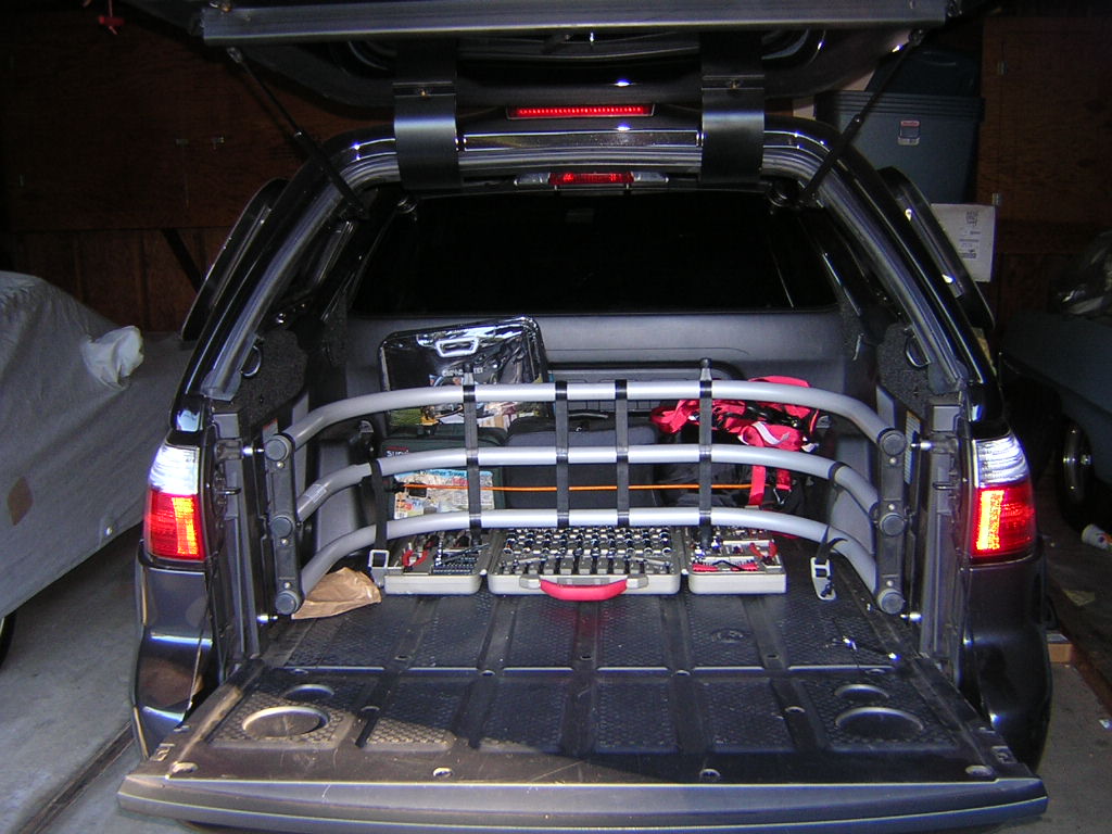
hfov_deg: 51.4
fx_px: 1156
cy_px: 417
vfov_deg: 39.7
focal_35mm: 36
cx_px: 556
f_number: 2.6
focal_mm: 4.7
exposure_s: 1/60.1
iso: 209
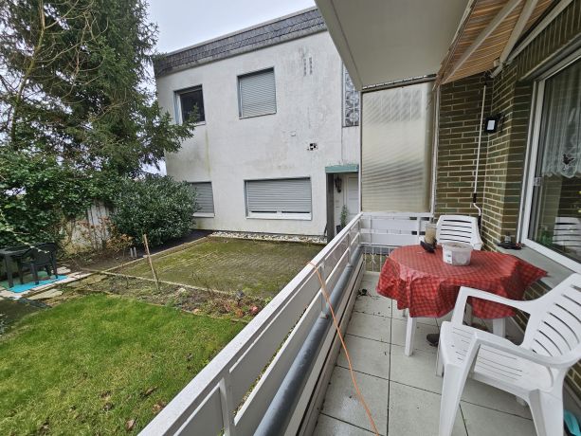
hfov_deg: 106.2
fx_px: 218
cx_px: 290
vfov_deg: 89.9
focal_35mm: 13
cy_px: 218
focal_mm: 2.2
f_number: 2.2
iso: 50
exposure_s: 1/232
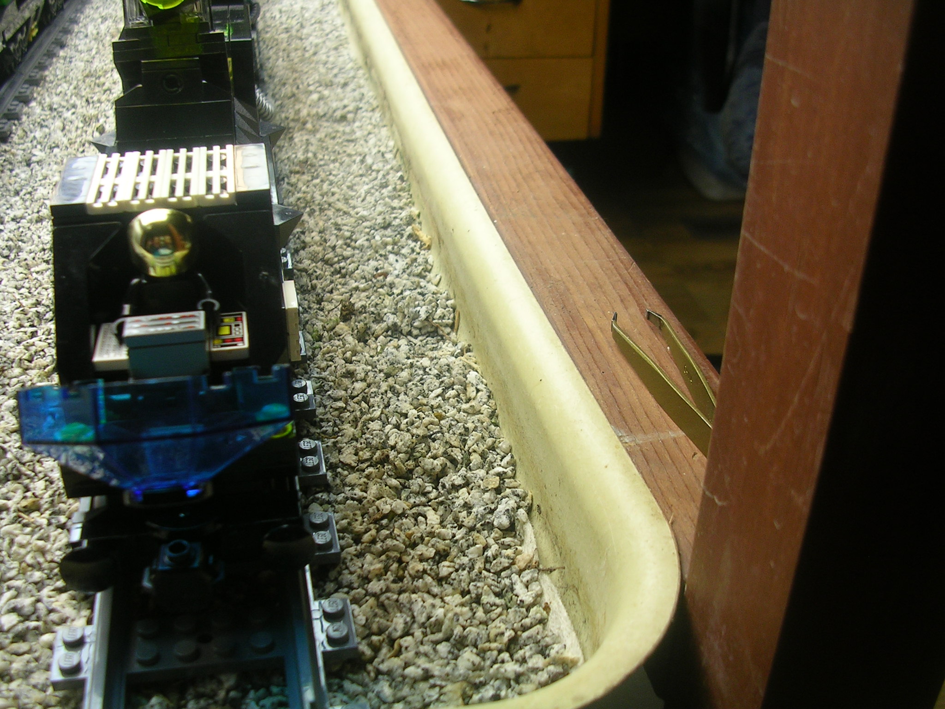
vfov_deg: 37.7
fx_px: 1037
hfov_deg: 49.0
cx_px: 472
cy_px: 354
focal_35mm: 38
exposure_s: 1/79
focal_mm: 5.8
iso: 50
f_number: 2.8
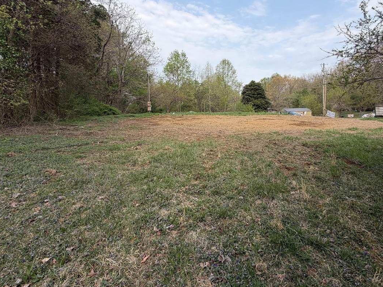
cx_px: 223
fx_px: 188
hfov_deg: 90.3
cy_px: 116
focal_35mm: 17
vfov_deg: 73.9
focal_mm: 2.22
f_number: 2.2
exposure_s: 1/770
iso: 32
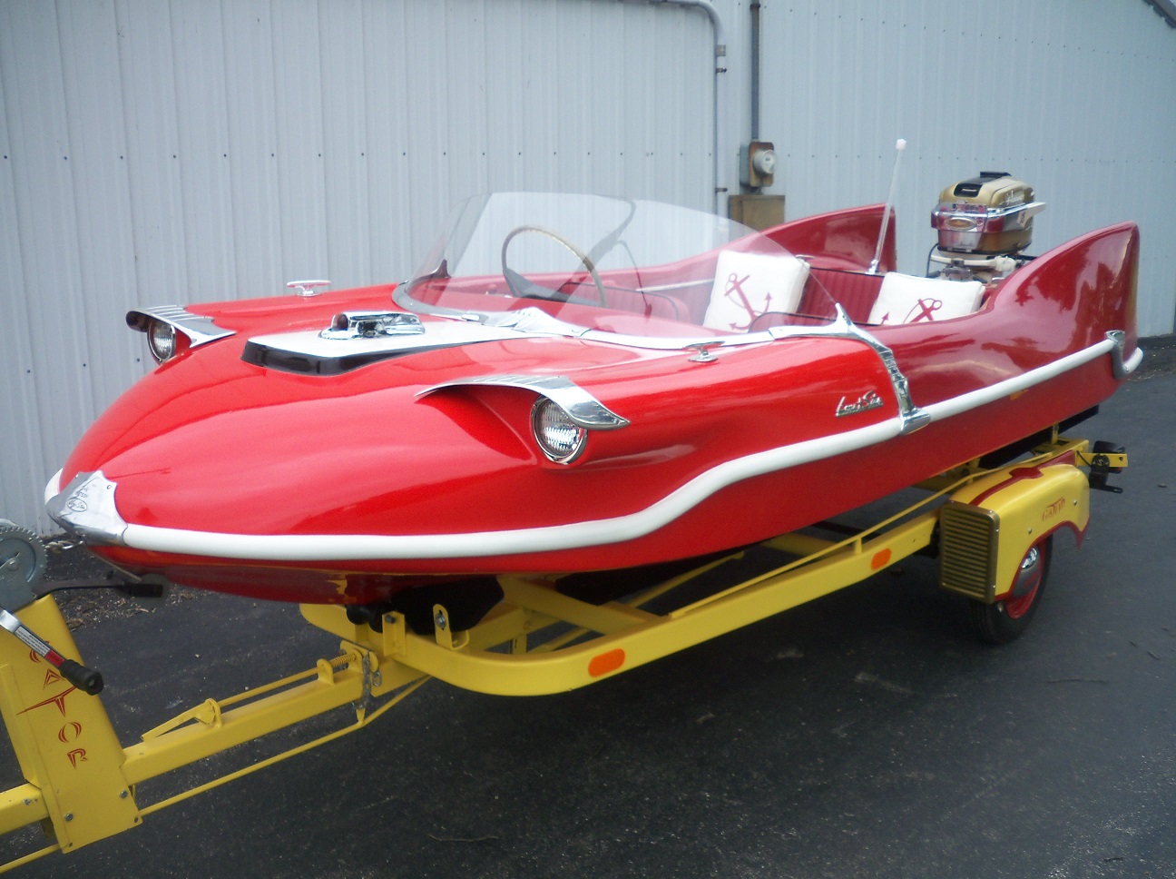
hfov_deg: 49.0
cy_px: 440
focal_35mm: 38
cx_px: 588
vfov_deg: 37.6
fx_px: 1289
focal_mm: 6.3
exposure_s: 1/200
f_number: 3.5
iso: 80
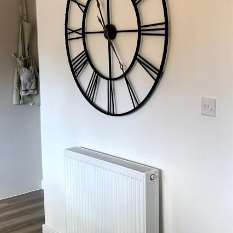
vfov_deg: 33.2
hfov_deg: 32.5
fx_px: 388
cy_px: 81
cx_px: 184
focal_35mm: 51
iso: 80
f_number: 1.78
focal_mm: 6.86
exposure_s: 1/100
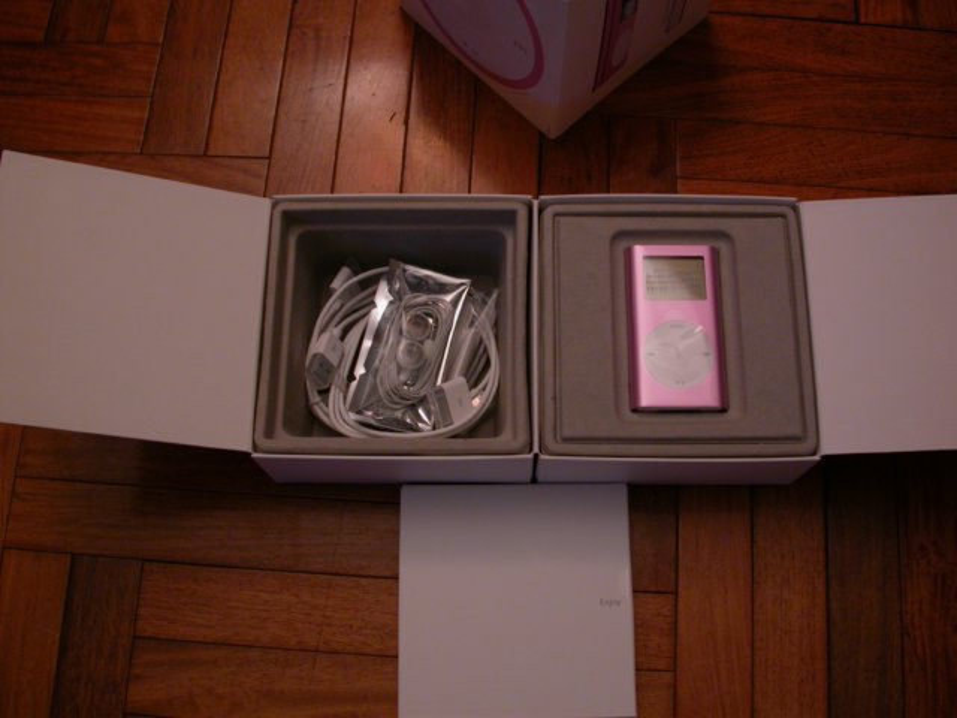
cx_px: 478
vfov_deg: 37.7
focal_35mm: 38
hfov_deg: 49.0
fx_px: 1051
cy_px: 359
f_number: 2.6
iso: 100
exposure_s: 1/13.1
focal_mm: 7.85
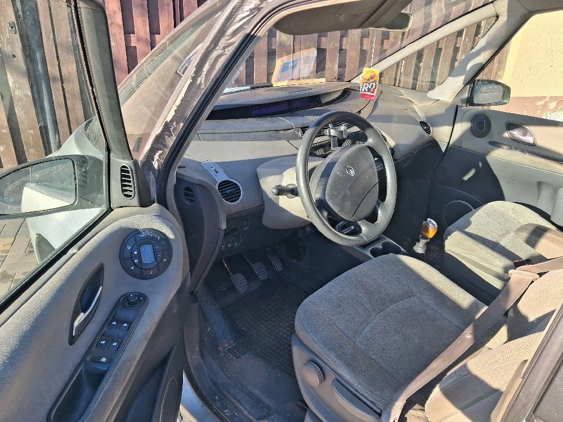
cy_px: 211
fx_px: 439
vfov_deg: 51.4
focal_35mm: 27
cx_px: 282
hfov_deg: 65.3
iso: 20
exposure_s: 1/127
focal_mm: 4
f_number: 1.8
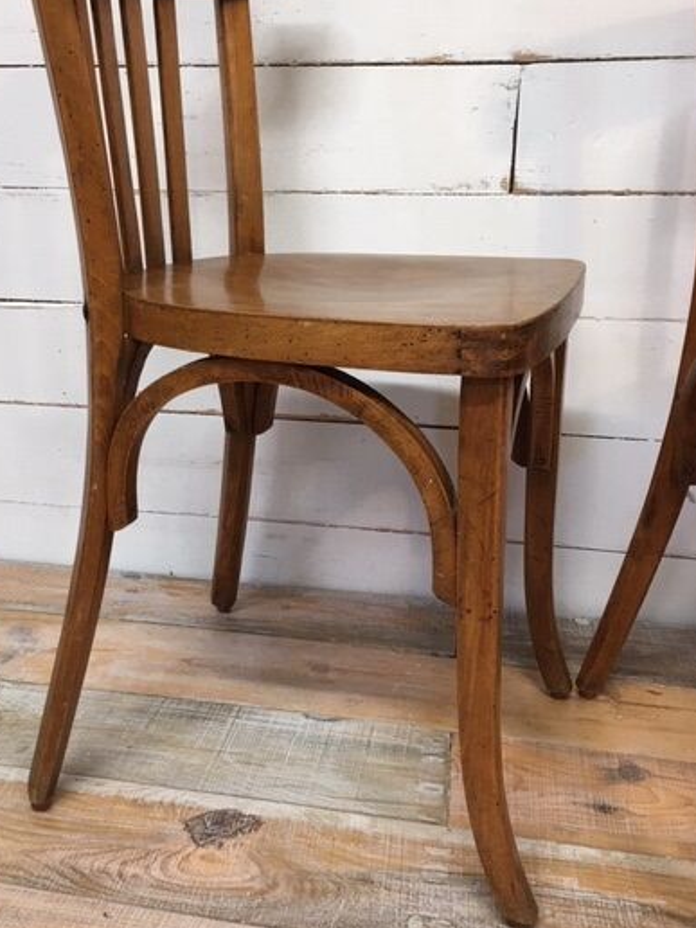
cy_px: 417
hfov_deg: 39.5
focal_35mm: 36
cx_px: 291
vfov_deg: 51.3
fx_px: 965
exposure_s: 1/17
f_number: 2.2
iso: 40
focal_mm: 4.15
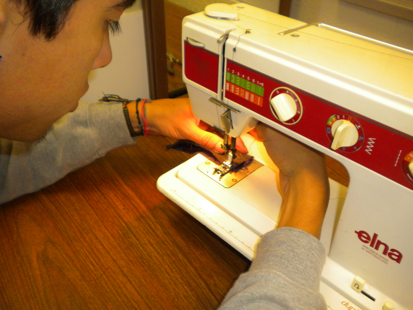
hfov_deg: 52.6
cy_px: 155
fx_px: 418
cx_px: 206
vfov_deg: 40.7
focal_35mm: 35
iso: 337
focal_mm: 6.3
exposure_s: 1/54.1
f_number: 3.1
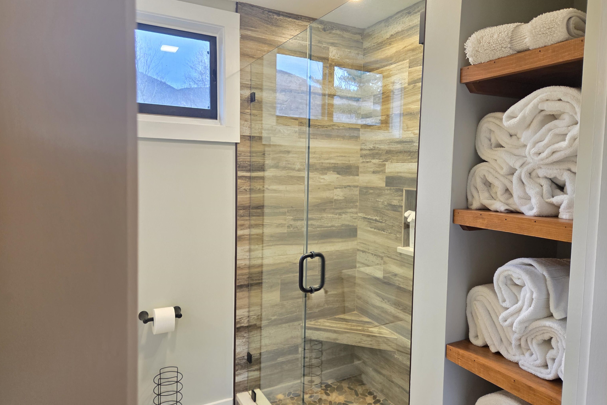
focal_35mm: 24
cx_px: 303
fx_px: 405
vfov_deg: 53.1
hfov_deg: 73.7
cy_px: 200
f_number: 1.8
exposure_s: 1/120
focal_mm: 5.4
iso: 400
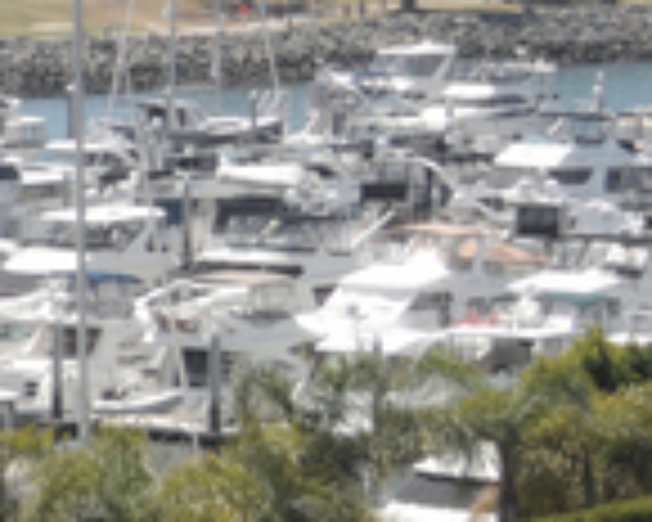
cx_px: -603
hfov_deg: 4.8
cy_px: -16
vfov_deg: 3.9
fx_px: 7719
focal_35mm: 400
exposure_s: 1/200
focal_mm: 18.2
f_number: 8
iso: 100
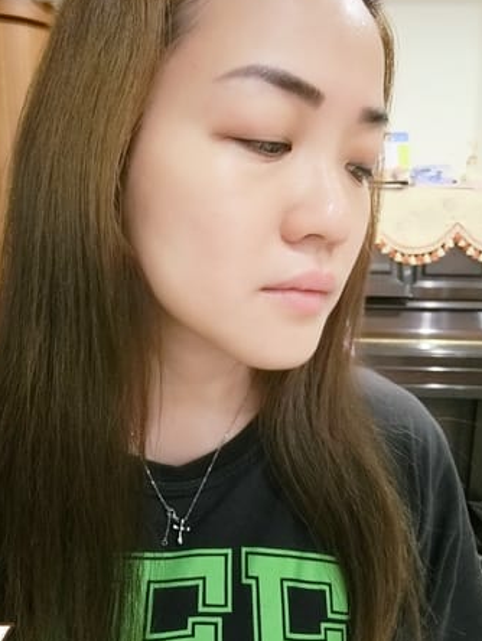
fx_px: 482
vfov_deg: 67.2
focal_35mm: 26
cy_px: 308
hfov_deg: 53.0
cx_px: 210
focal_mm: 4.58
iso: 640
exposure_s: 1/25
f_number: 2.8
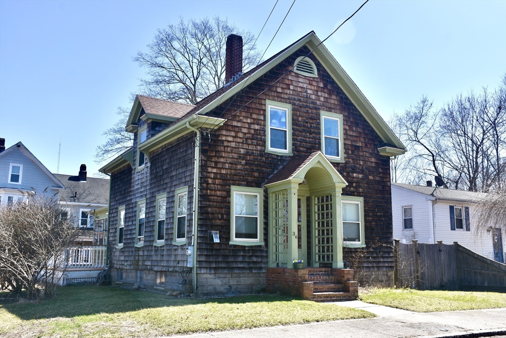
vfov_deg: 38.4
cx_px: 253
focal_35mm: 34
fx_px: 485
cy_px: 169
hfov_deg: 55.1
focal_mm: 23
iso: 100
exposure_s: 1/250
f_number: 7.1
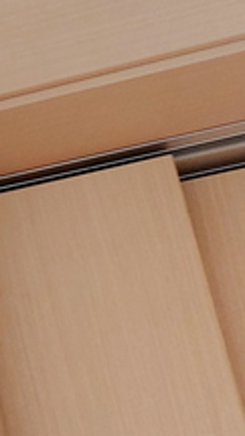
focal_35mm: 117
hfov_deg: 7.7
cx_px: -672
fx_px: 1351
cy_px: 316
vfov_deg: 18.2
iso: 32
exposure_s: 1/24
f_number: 1.8
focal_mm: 5.23
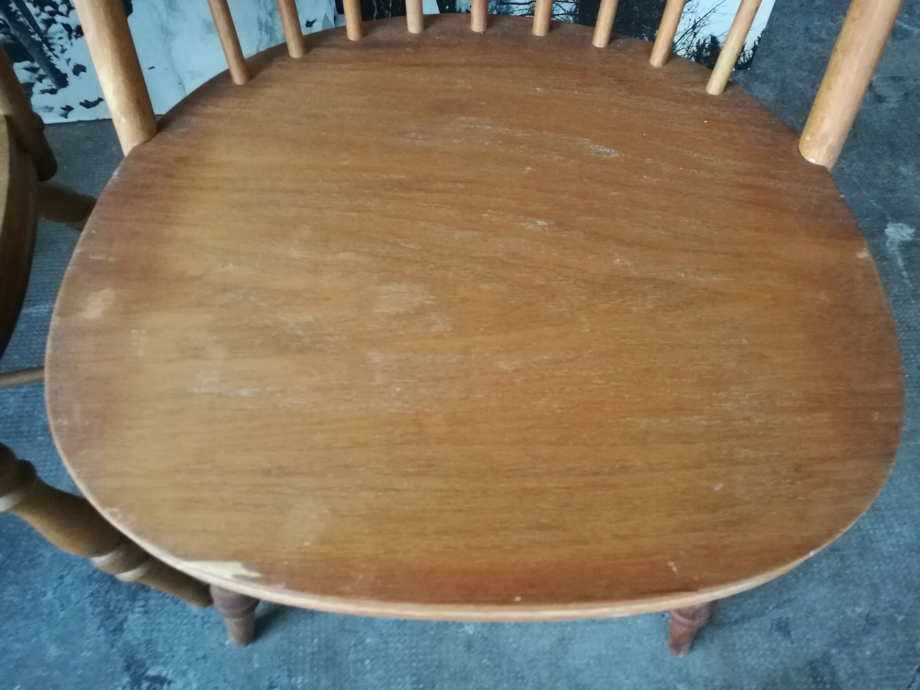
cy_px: 345
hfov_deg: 65.3
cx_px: 460
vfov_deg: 51.4
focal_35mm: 27
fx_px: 718
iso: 640
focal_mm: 4.5
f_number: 2.2
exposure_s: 1/17.1
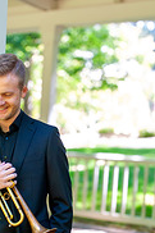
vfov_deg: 29.8
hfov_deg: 20.2
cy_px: 166
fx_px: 434
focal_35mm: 67
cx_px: 44
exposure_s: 1/125
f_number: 4
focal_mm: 18
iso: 500
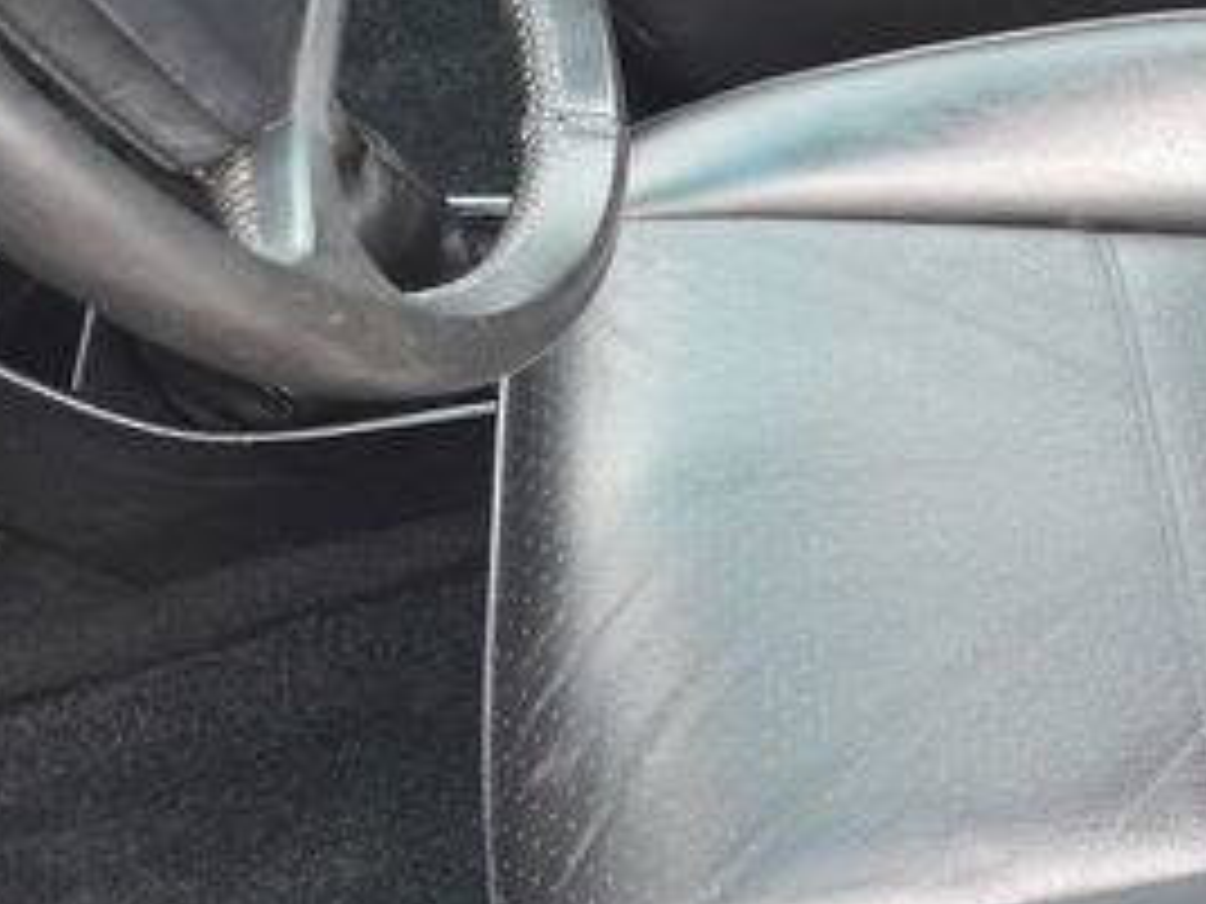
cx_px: 1552
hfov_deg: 25.5
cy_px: 22
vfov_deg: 21.5
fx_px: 2299
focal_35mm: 66
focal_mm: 6.3
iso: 125
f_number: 1.7
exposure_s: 1/180
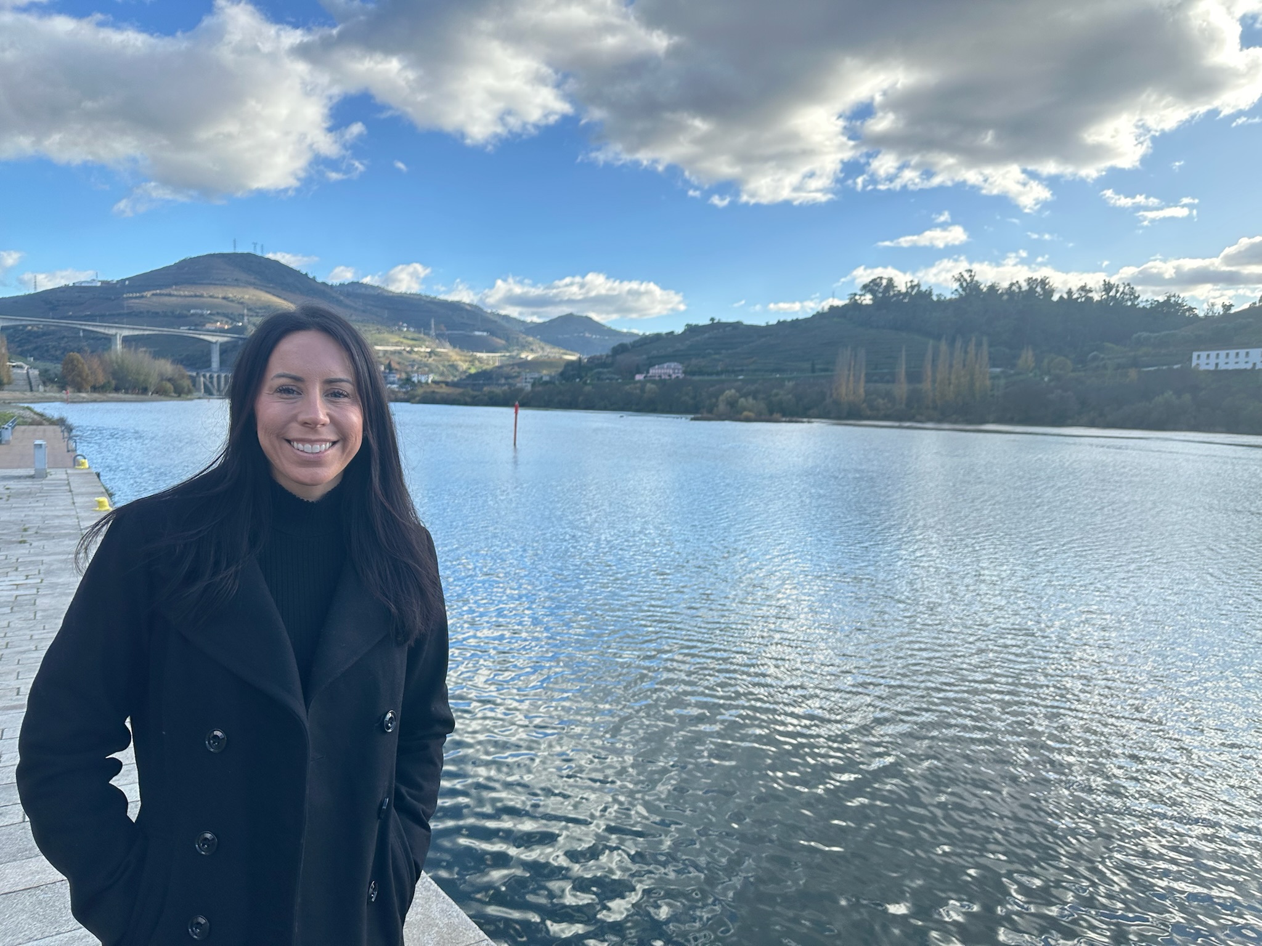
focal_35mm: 24
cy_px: 473
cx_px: 631
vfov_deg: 56.8
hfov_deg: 71.6
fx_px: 875
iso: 80
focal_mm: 6.86
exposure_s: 1/1880
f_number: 1.78
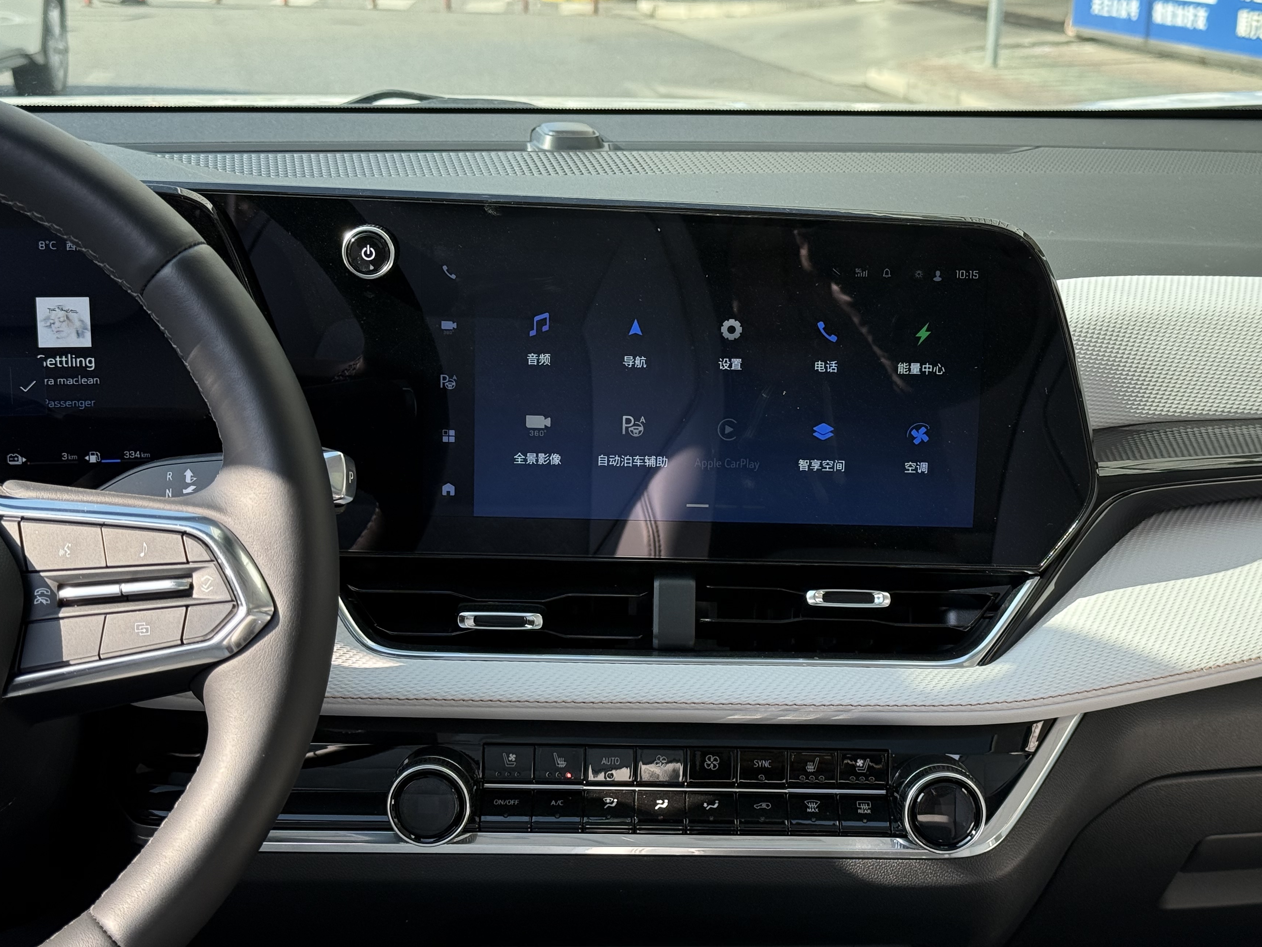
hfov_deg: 34.3
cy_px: 484
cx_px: 703
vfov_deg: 26.1
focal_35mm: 56
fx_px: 2042
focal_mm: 6.76
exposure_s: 1/794
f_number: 1.78
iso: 80
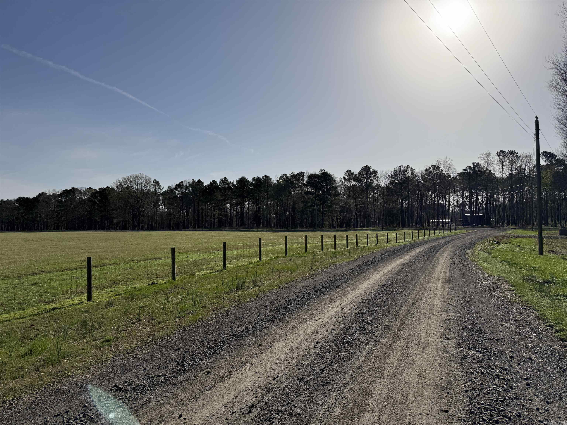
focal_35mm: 24
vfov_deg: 56.8
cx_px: 284
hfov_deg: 71.6
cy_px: 212
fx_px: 393
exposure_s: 1/14286
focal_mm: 6.76
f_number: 1.78
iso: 100
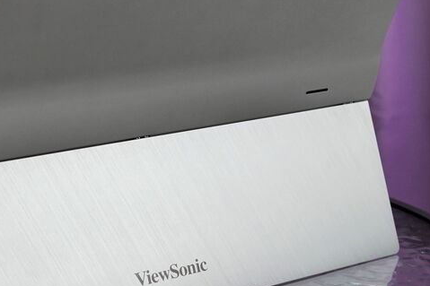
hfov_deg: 31.0
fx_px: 764
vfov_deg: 21.2
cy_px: 151
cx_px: 117
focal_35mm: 64
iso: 2000
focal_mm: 37
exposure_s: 1/160
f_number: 5.6
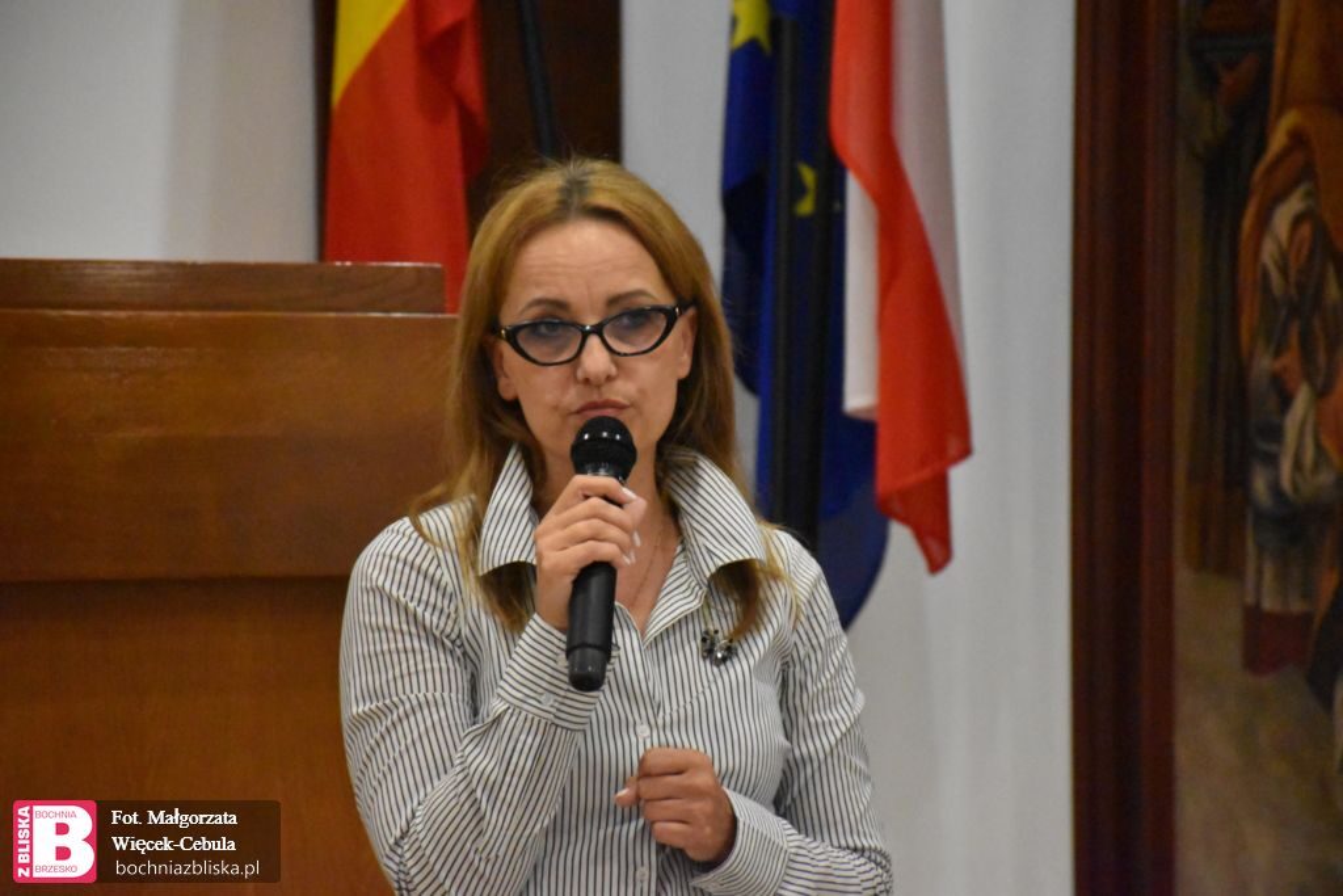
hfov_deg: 9.8
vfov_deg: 6.5
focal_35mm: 210
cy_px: 448
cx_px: 672
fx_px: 7835
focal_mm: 140
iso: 12800
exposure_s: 1/500
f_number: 5.6
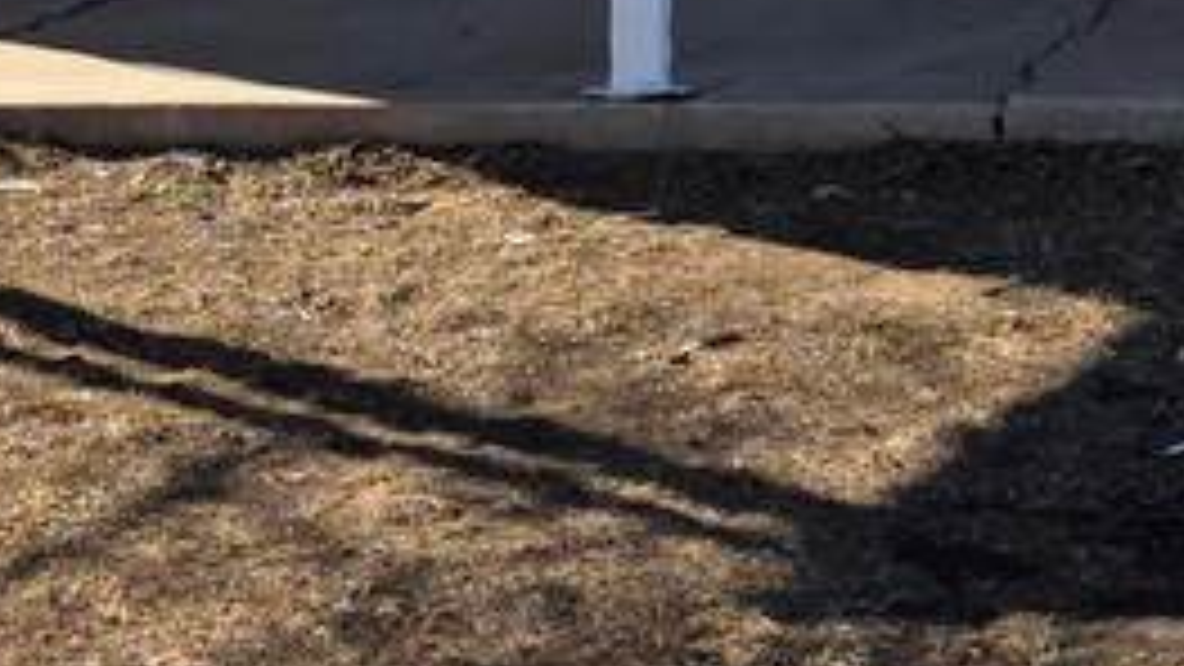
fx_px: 3831
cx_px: 1441
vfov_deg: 9.6
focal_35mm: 122
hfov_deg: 16.8
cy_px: -432
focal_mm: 6.3
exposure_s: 1/3177
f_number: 1.7
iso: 80
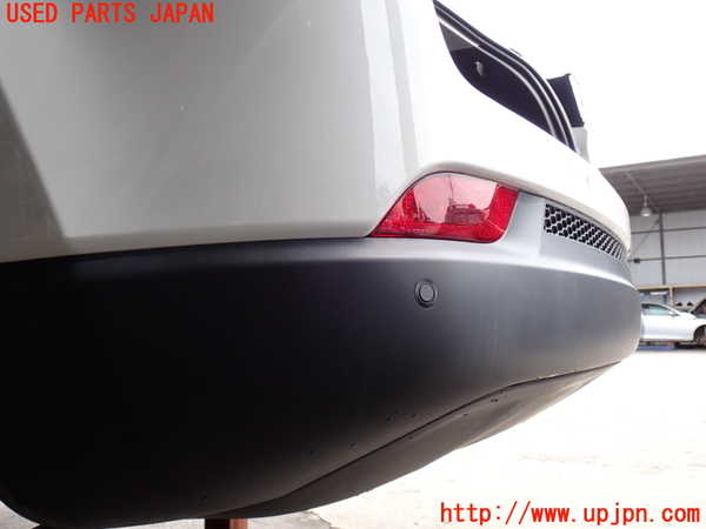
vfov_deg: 39.7
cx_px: 353
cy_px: 264
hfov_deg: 51.4
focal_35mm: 36
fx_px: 734
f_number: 3.5
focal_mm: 6.37
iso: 100
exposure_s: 1/200
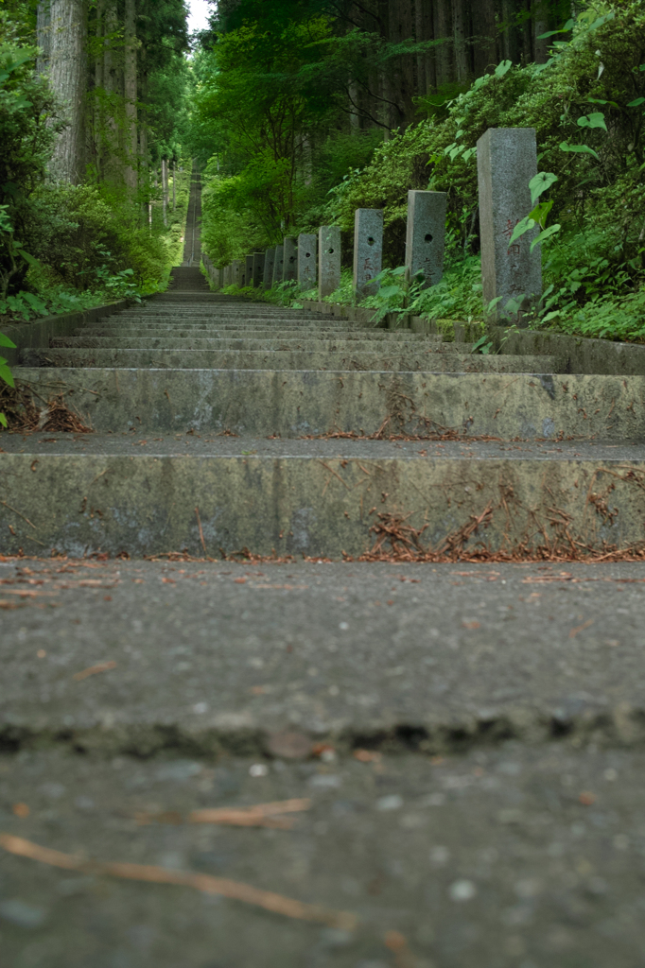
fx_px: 1103
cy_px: 484
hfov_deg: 32.6
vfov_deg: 47.4
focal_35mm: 41
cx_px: 322
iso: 400
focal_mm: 24.2
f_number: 7.1
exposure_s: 1/25
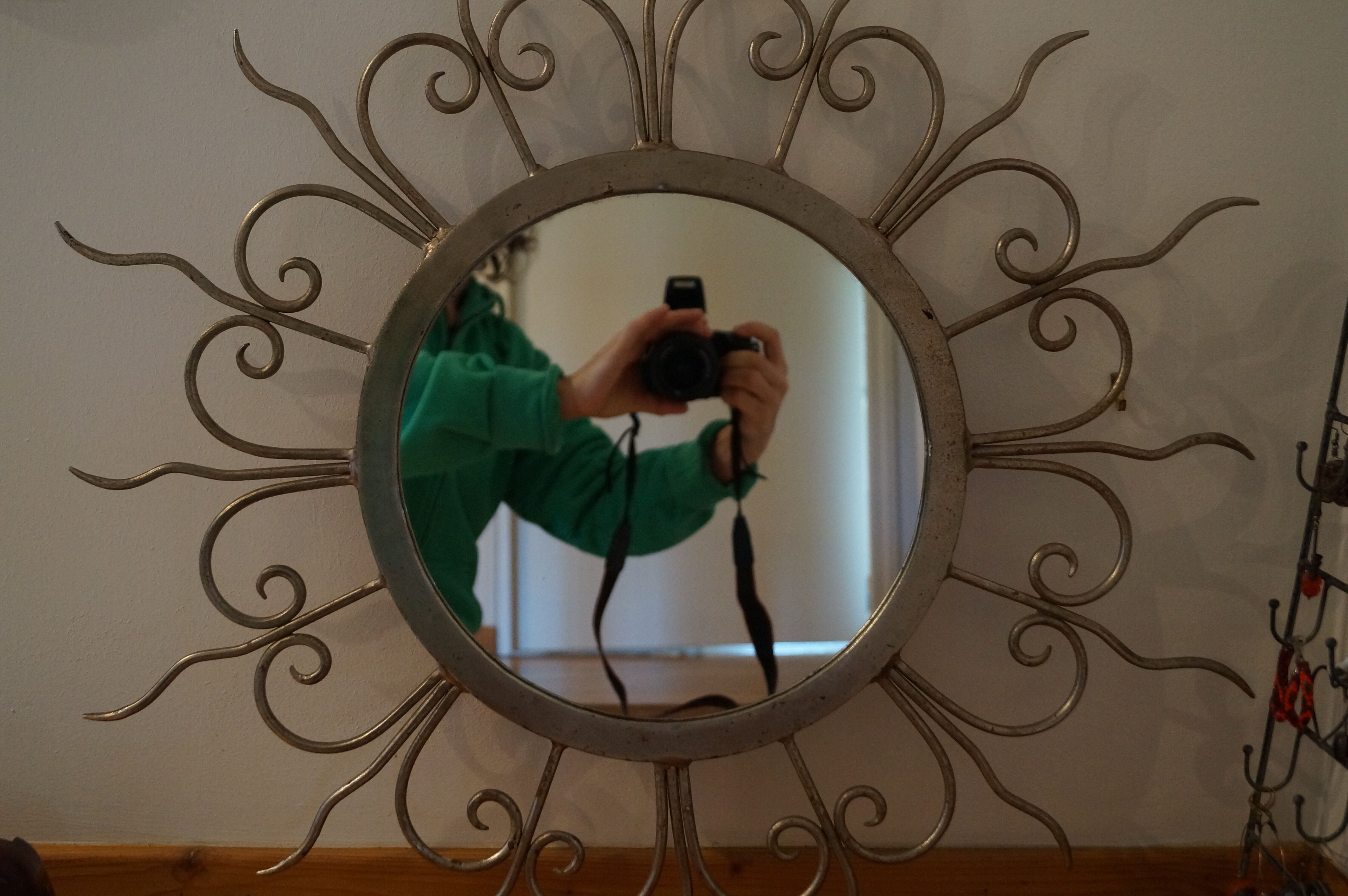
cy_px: 448
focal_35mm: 36
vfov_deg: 36.8
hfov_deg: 53.2
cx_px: 674
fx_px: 1347
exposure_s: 1/60
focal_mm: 24
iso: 1600
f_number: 4
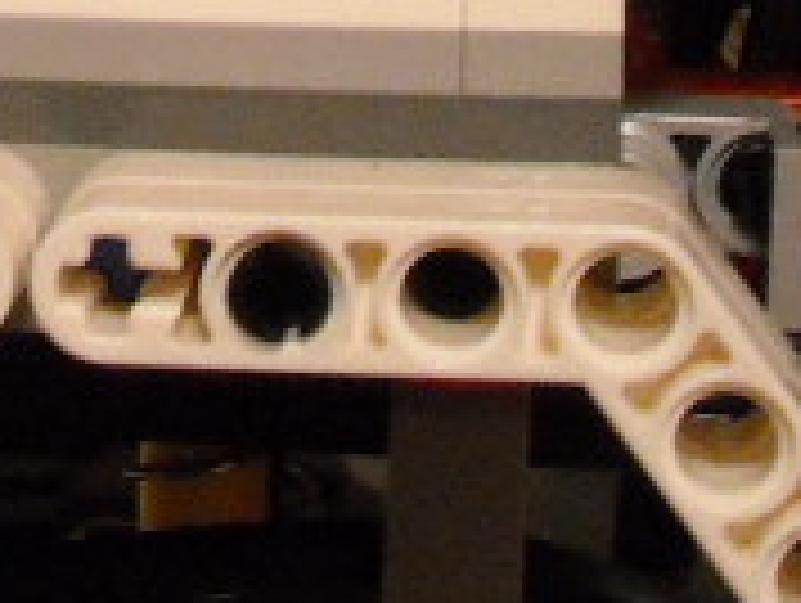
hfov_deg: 9.5
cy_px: -828
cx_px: -490
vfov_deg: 7.0
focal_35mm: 201
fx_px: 4657
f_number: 2.8
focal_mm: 5.7
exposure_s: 1/45
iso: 400
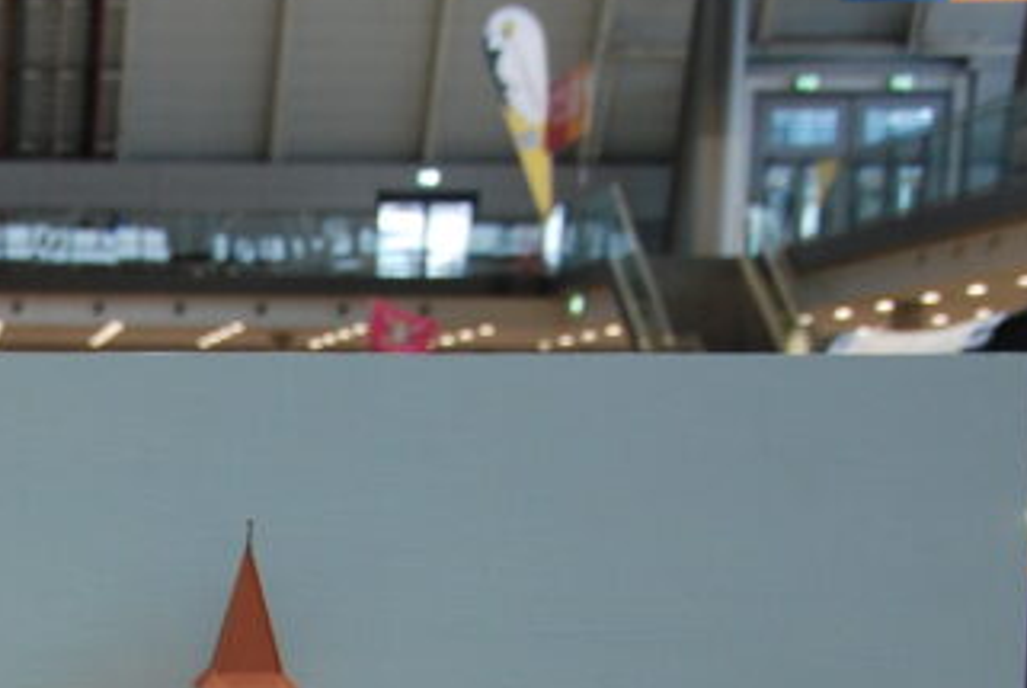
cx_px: -240
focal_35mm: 120
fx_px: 3416
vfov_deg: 11.1
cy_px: 971
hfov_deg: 16.3
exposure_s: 1/25
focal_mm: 25
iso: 400
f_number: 4
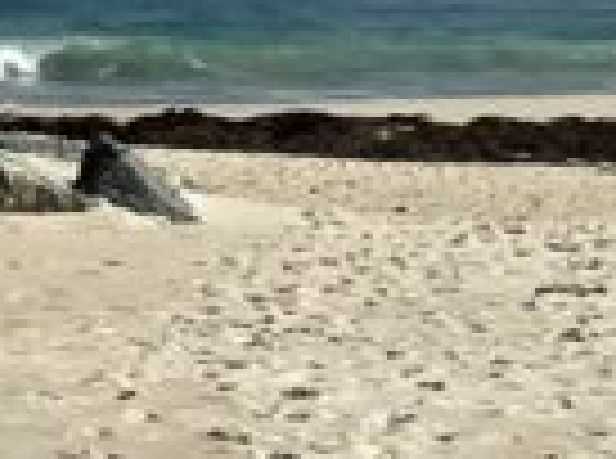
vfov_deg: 7.2
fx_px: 3461
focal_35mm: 195
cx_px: -944
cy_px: -554
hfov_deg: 9.0
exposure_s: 1/9804
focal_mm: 4.2
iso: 32
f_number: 1.6
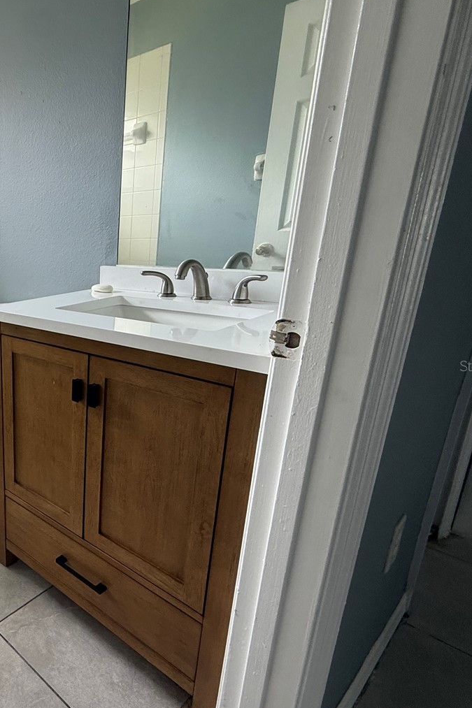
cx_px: -34
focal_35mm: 23
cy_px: 366
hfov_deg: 43.9
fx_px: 452
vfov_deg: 76.1
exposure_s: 1/99
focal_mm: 2.22
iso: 200
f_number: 2.2
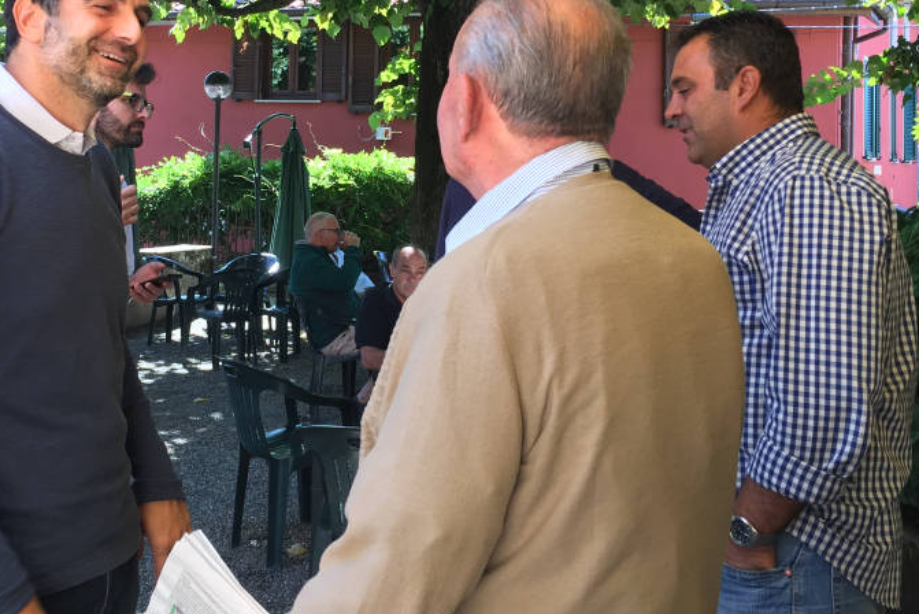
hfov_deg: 42.5
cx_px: 356
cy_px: 132
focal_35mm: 46
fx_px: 1175
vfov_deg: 28.7
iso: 40
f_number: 2.2
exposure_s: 1/100
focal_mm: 4.15
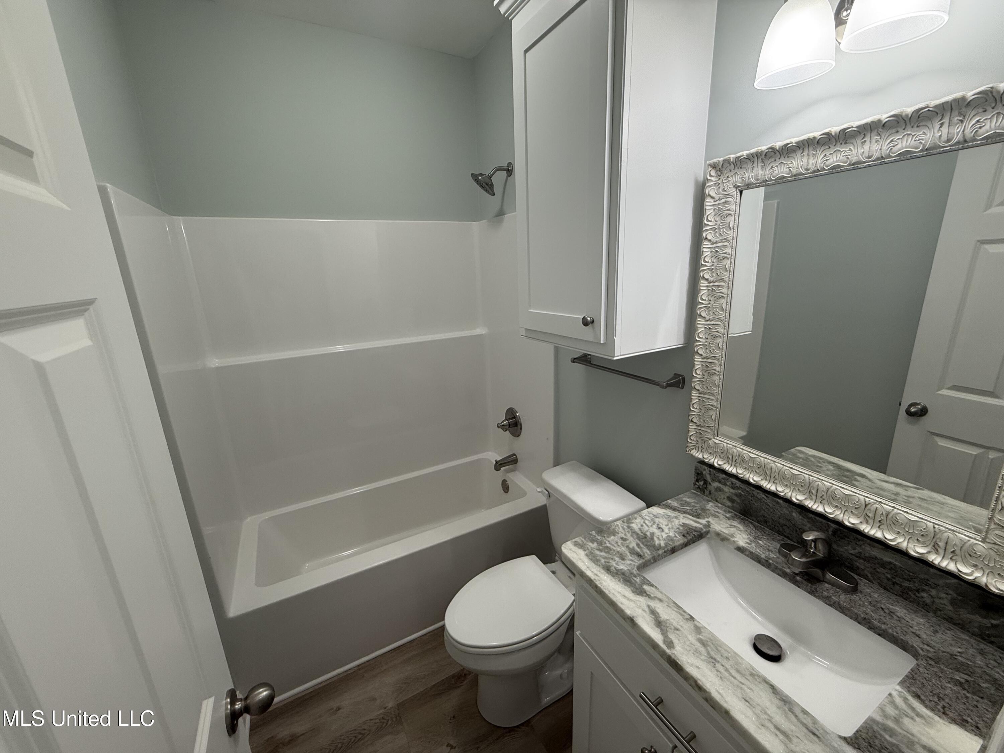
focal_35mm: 14
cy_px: 376
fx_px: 406
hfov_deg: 102.1
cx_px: 502
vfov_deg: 85.7
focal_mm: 2.22
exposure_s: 1/120
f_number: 2.2
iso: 125
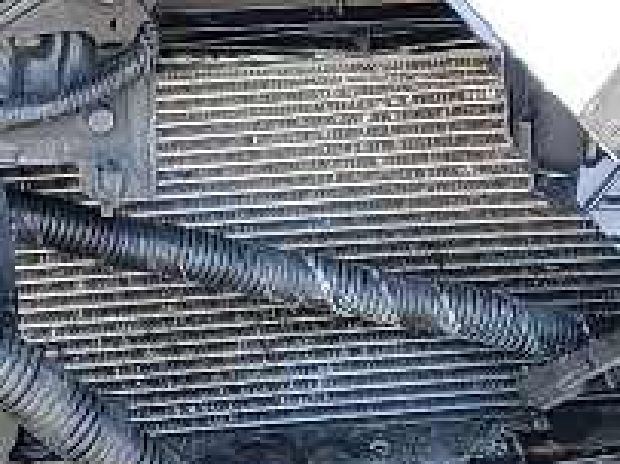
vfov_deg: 7.0
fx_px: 3670
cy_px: -394
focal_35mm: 205
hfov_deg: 9.6
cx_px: -9
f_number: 1.5
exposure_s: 1/233
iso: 50
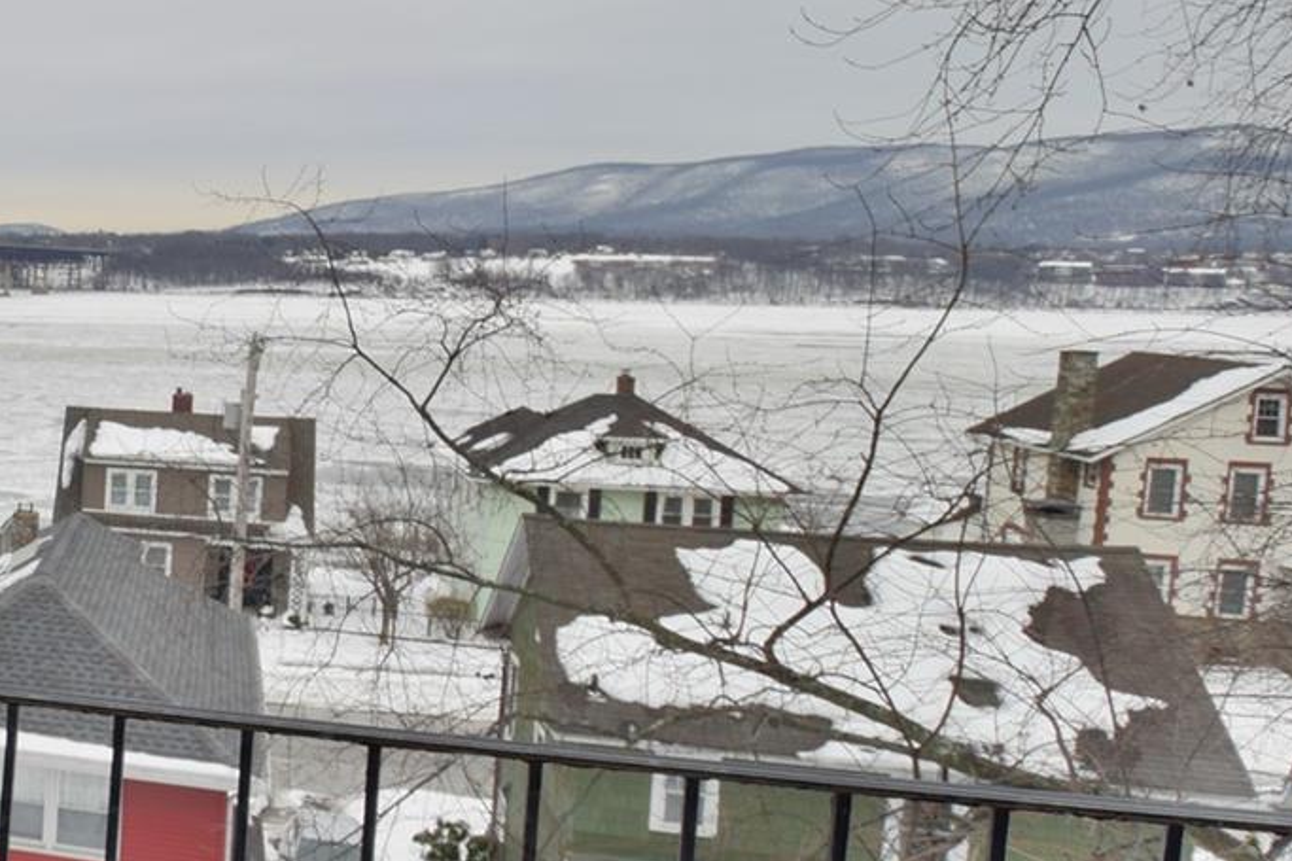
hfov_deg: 29.8
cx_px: -562
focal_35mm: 45
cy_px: 412
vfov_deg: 29.8
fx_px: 1615
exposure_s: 1/80
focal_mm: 10
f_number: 8
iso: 100
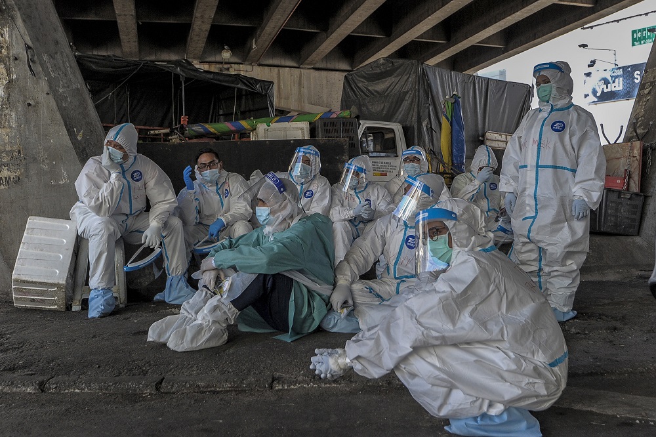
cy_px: 218
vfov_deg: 37.8
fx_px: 638
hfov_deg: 54.5
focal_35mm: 35
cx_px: 328
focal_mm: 35
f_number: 8
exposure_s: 1/320
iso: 2500
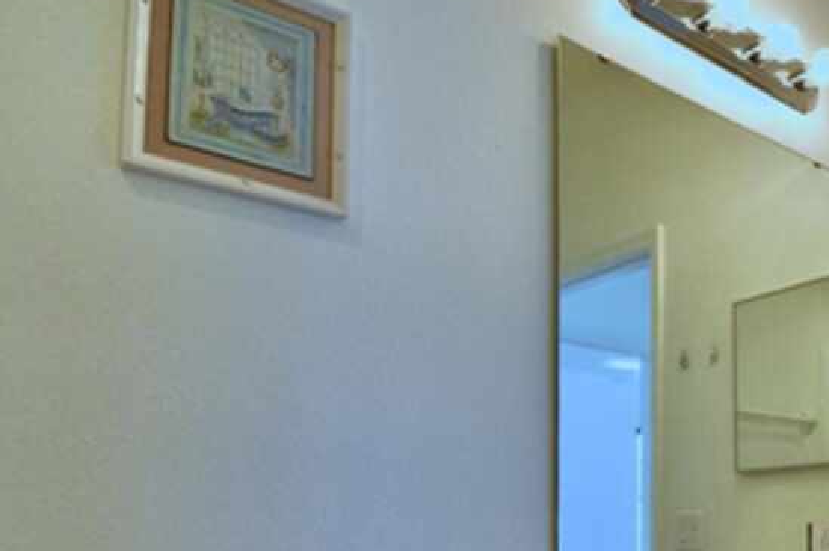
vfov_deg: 35.5
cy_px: 498
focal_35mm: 35
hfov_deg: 44.8
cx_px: 858
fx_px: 805
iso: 400
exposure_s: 1/100
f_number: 4.5
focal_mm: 10
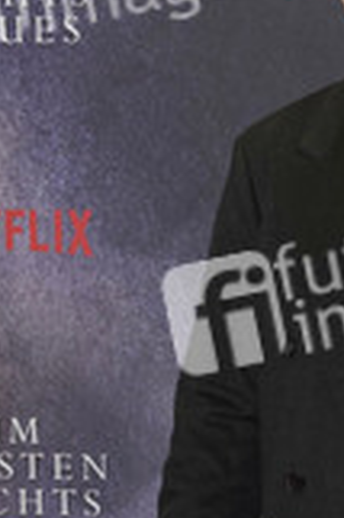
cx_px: 421
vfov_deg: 16.3
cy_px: 460
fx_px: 1781
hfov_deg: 10.8
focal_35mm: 124
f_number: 5.6
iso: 640
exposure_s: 1/160
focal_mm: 50
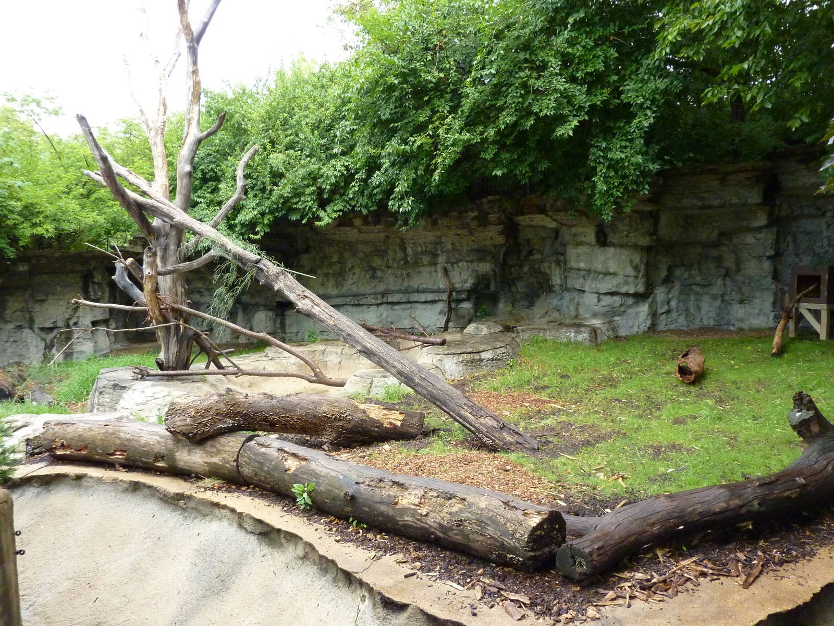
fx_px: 602
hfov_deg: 69.4
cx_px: 417
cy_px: 313
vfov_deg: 54.9
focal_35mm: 25
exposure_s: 1/320
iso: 400
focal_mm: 4.1
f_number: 3.3
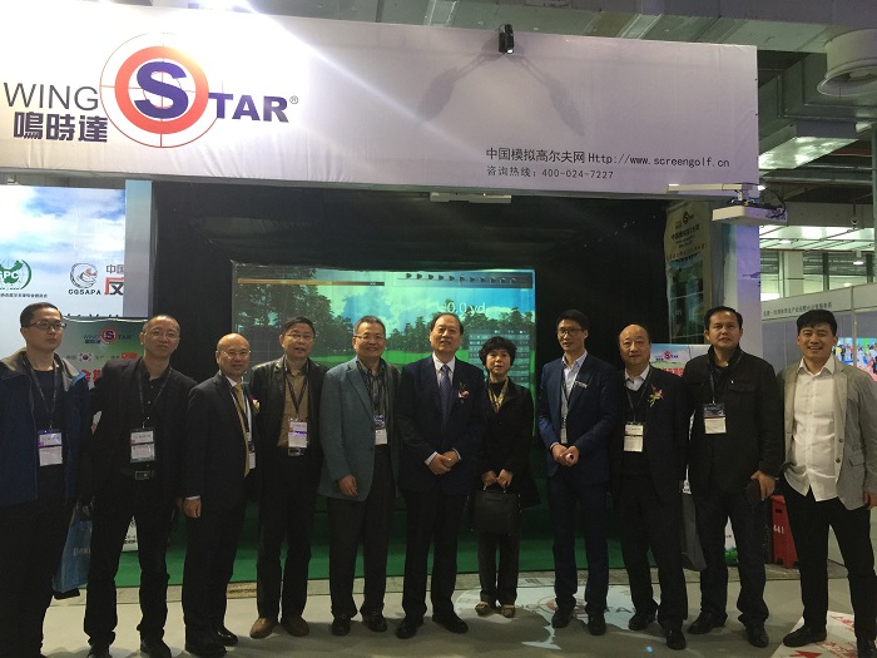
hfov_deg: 61.7
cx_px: 438
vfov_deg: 48.2
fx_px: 735
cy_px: 329
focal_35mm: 29
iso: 80
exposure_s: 1/33
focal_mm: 4.15
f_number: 2.2
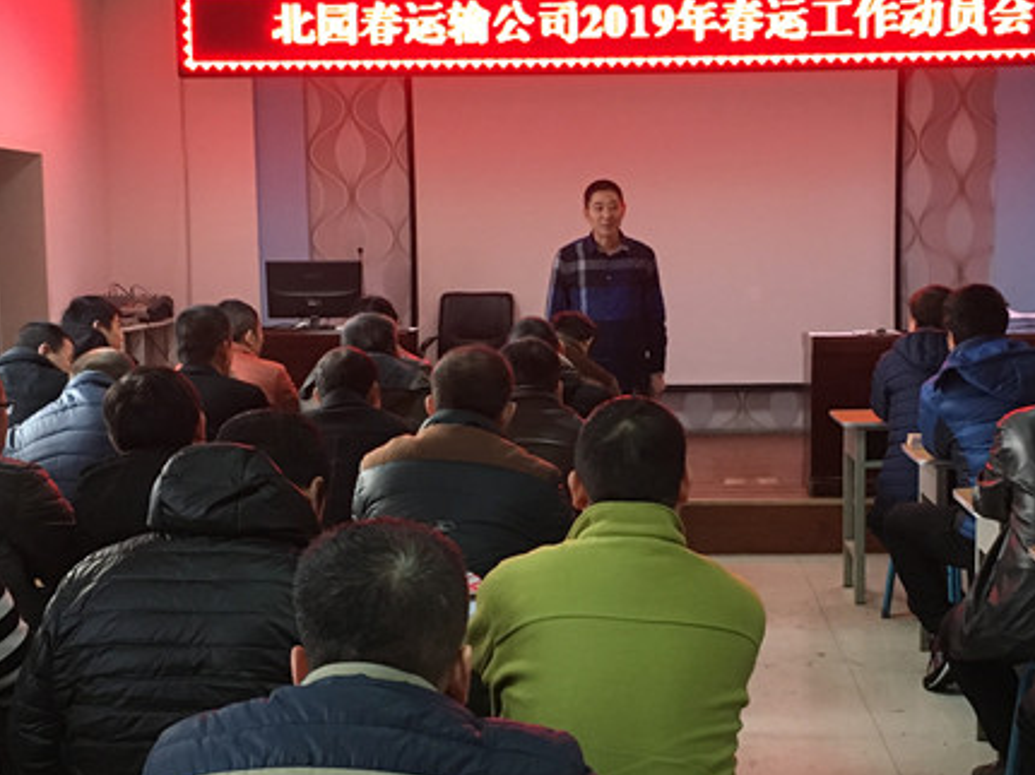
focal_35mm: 57
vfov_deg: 25.6
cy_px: 430
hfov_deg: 33.7
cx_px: 593
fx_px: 1703
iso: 200
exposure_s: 1/33
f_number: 2.2
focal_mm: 4.15
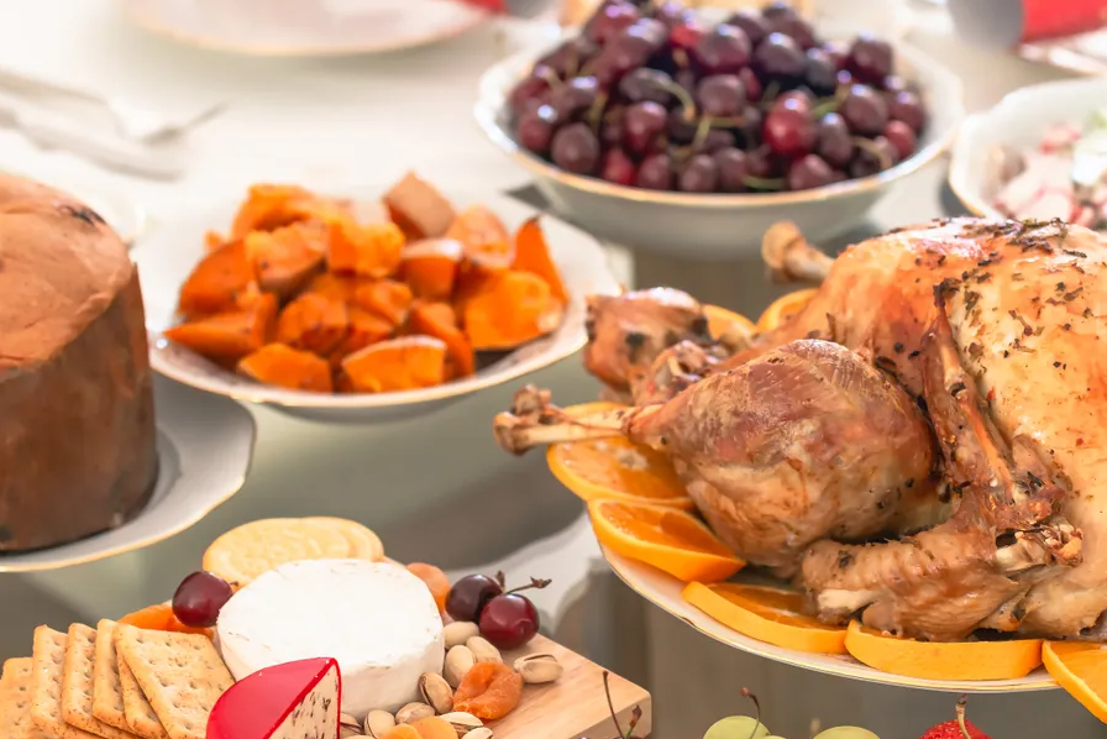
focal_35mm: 100
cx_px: 592
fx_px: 3076
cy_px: 429
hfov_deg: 20.4
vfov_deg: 13.7
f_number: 4
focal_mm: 70
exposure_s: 1/80
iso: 250
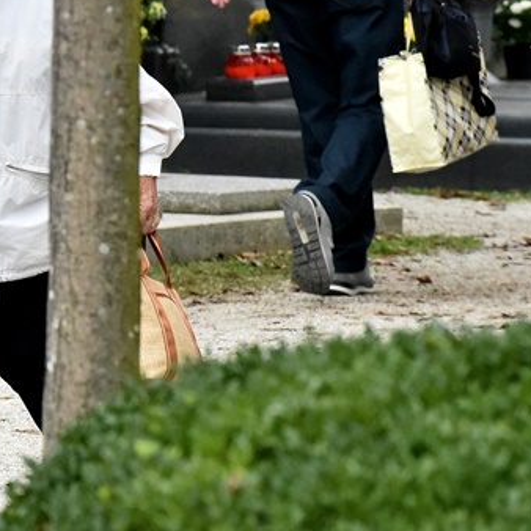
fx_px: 8955
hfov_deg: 3.4
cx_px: -240
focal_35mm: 516
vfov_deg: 3.4
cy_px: 13
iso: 3600
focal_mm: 200
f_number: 9
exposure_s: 1/1250
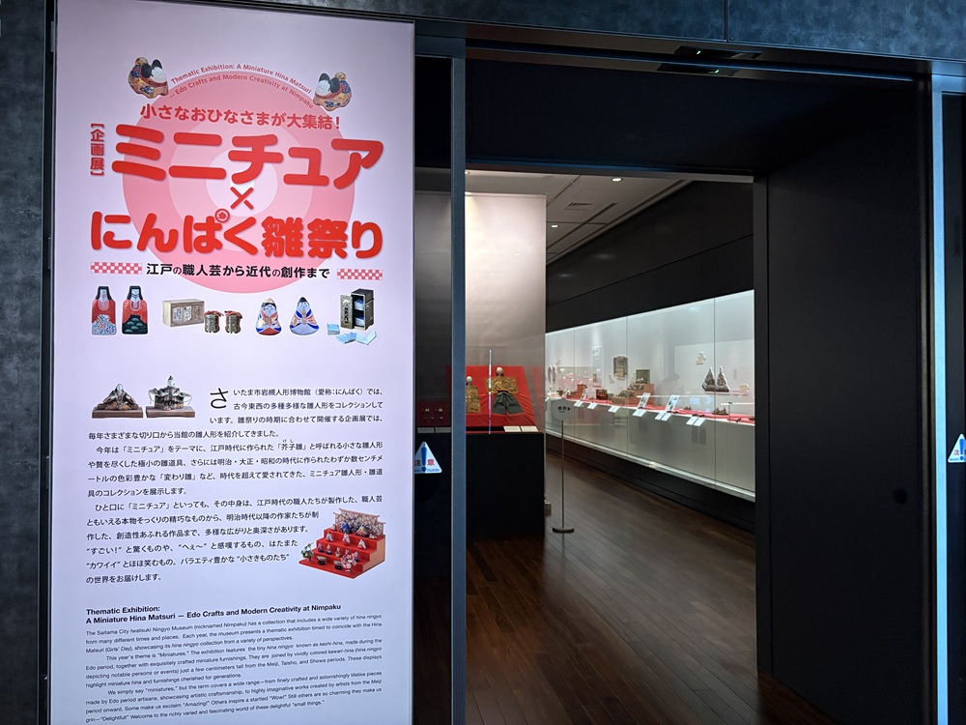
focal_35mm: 26
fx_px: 726
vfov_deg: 53.1
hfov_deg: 67.3
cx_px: 483
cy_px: 362
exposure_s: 1/60
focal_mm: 5.96
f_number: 1.6
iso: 500
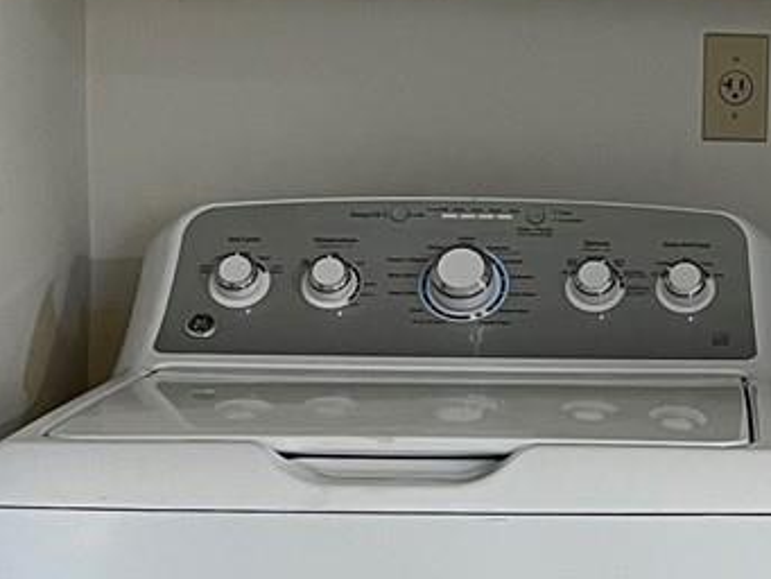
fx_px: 2718
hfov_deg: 15.8
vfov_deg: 12.2
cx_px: 794
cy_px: 274
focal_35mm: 122
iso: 200
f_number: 1.6
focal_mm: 5.1
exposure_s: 1/60
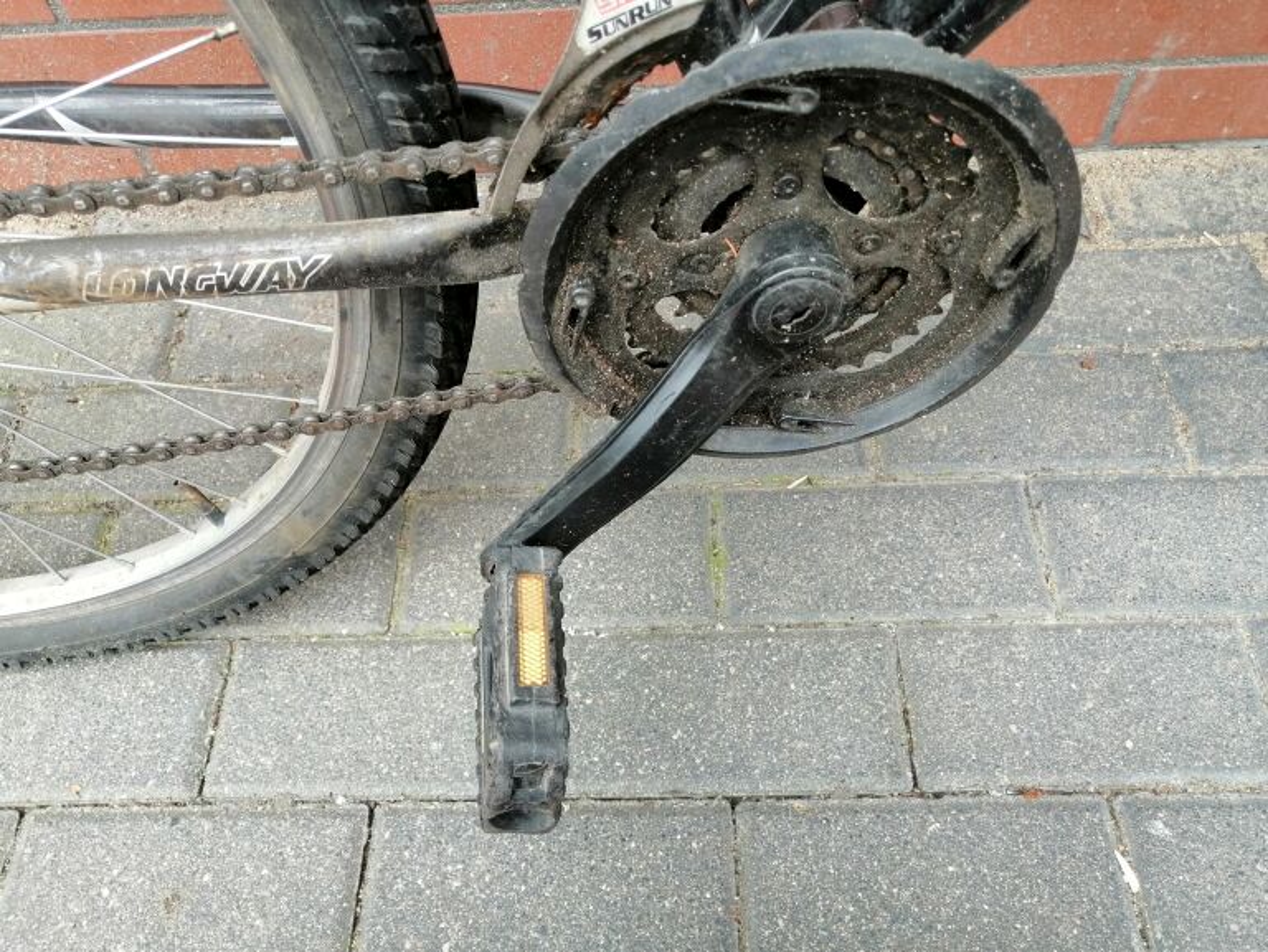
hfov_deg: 67.3
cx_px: 634
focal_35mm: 26
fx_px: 953
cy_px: 476
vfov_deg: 53.1
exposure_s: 1/50
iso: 80
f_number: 1.8
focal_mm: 3.95
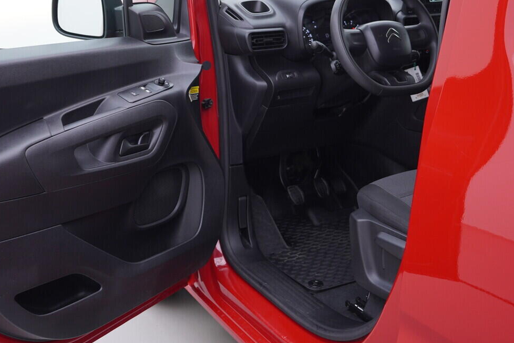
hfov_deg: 37.5
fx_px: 757
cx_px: 228
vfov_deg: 25.3
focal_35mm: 53
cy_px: 92
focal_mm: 24
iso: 125
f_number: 3.2
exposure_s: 1/50
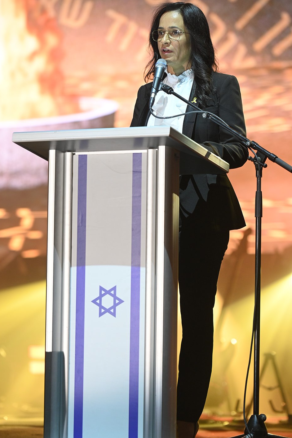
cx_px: 137
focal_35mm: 181
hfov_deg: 7.6
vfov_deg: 11.4
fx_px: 2203
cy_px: 208
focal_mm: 160
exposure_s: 1/320
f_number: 2.8
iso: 1250
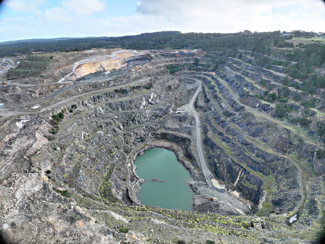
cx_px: 162
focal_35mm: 24
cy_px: 122
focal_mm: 12.29
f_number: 2.8
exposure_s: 1/2000
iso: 100
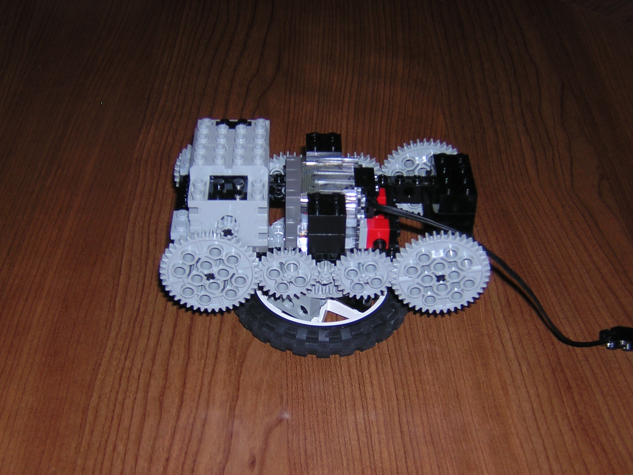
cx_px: 316
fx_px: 1061
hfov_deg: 33.2
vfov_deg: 25.2
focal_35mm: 58
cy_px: 238
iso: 100
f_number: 3.3
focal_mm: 7.6
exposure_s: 1/60.1
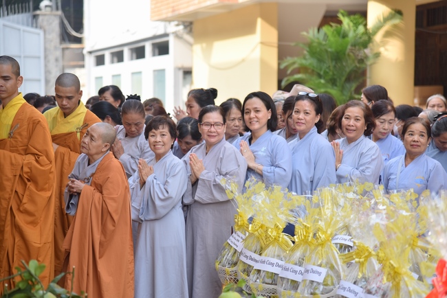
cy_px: 149
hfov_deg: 17.1
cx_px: 224
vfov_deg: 11.4
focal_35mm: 120
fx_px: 1491
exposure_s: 1/200
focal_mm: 120
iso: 125
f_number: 4
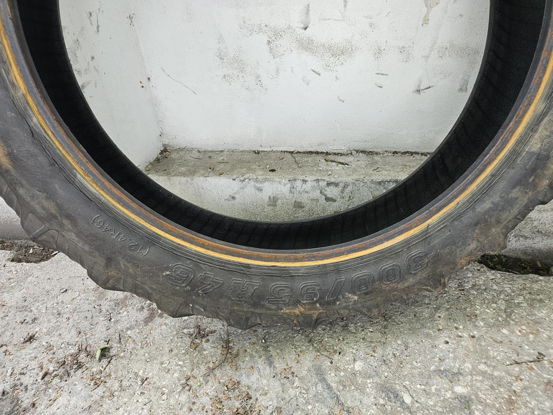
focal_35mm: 23
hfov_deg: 73.9
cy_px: 208
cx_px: 276
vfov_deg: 58.9
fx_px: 367
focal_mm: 5.4
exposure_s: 1/190
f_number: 1.8
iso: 125
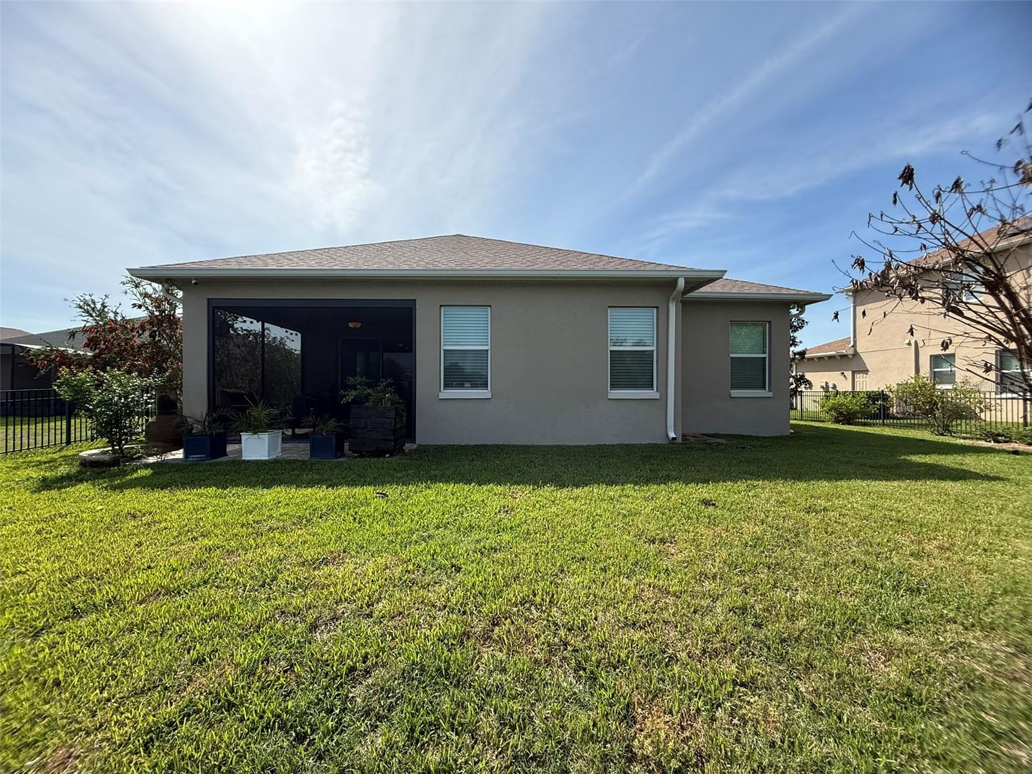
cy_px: 387
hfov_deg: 102.1
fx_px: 417
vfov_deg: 85.7
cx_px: 516
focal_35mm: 14
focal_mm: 2.22
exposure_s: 1/1698
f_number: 2.2
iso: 64
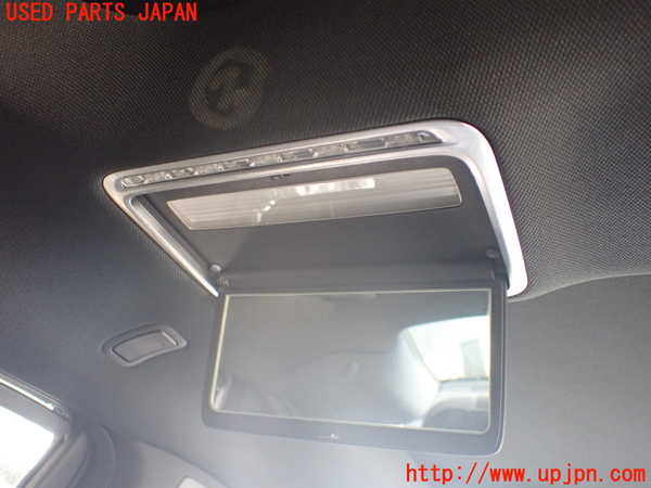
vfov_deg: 46.8
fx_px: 564
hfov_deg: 60.0
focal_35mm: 30
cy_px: 244
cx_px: 326
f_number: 2.3
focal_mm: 5.4
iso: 800
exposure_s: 1/60
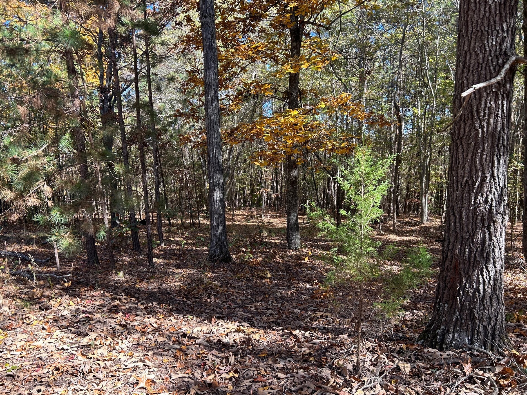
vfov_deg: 49.7
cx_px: 250
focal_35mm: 28
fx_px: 426
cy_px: 204
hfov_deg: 63.4
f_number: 1.5
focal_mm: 5.7
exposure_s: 1/371
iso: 50
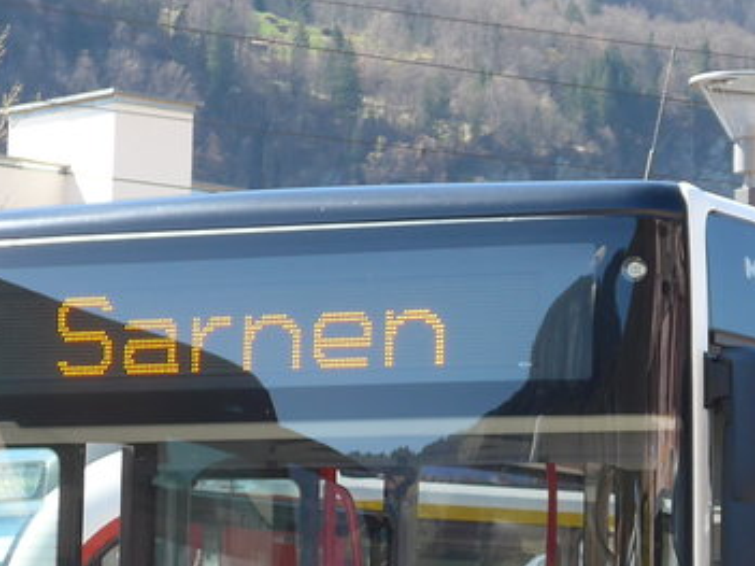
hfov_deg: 11.1
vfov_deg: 8.3
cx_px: 622
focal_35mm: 178
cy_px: 570
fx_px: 3881
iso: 80
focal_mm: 10.7
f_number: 3.3
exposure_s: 1/250
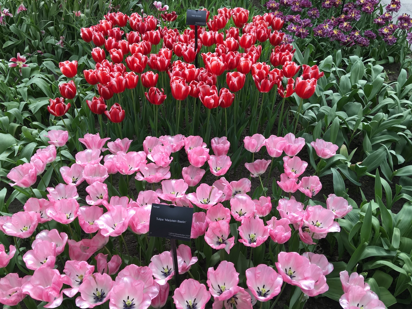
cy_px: 154
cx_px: 206
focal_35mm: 29
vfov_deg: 48.2
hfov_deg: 61.7
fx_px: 345
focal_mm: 4.15
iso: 25
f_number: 2.2
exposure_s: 1/115
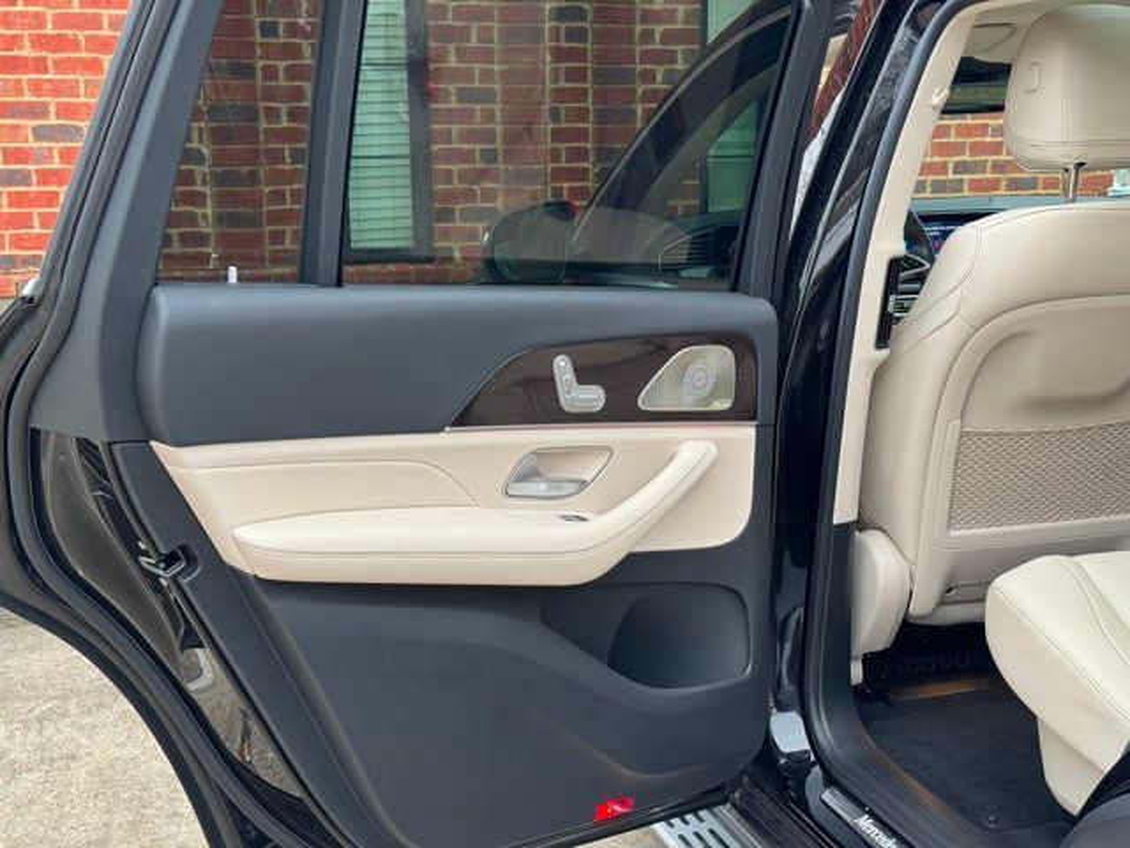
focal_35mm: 48
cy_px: 424
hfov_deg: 39.7
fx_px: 1567
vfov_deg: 30.3
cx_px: 565
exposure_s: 1/102
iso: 100
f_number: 1.78
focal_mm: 6.76
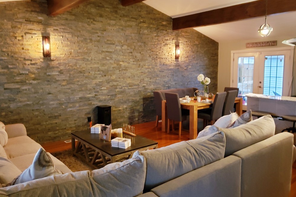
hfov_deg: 65.5
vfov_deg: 46.4
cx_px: 146
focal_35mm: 28
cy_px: 96
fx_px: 230
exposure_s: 1/11
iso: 250
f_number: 1.5
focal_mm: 4.3
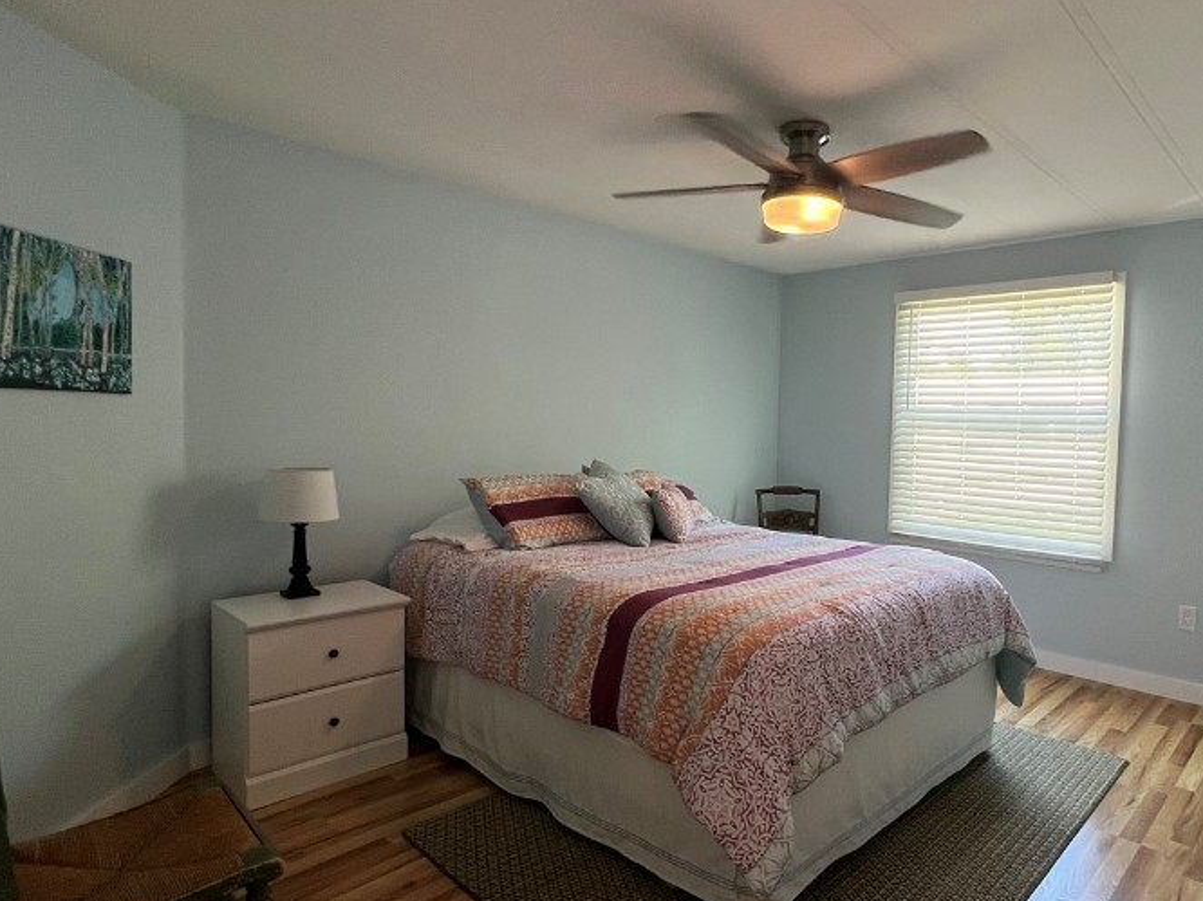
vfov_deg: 65.9
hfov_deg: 80.2
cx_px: 753
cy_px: 457
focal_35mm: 20
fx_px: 695
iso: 250
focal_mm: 1.57
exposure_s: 1/120
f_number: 1.8
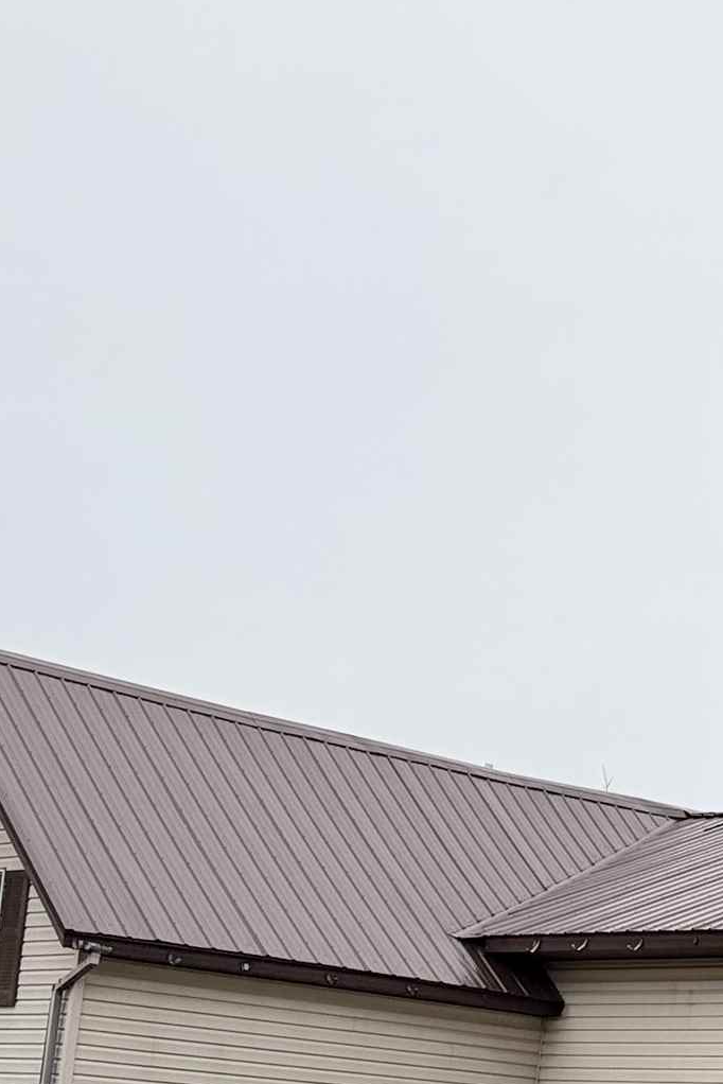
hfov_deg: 14.0
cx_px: 1609
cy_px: 1124
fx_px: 2258
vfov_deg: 25.4
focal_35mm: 75
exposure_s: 1/175
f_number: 1.78
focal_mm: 6.76
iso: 64
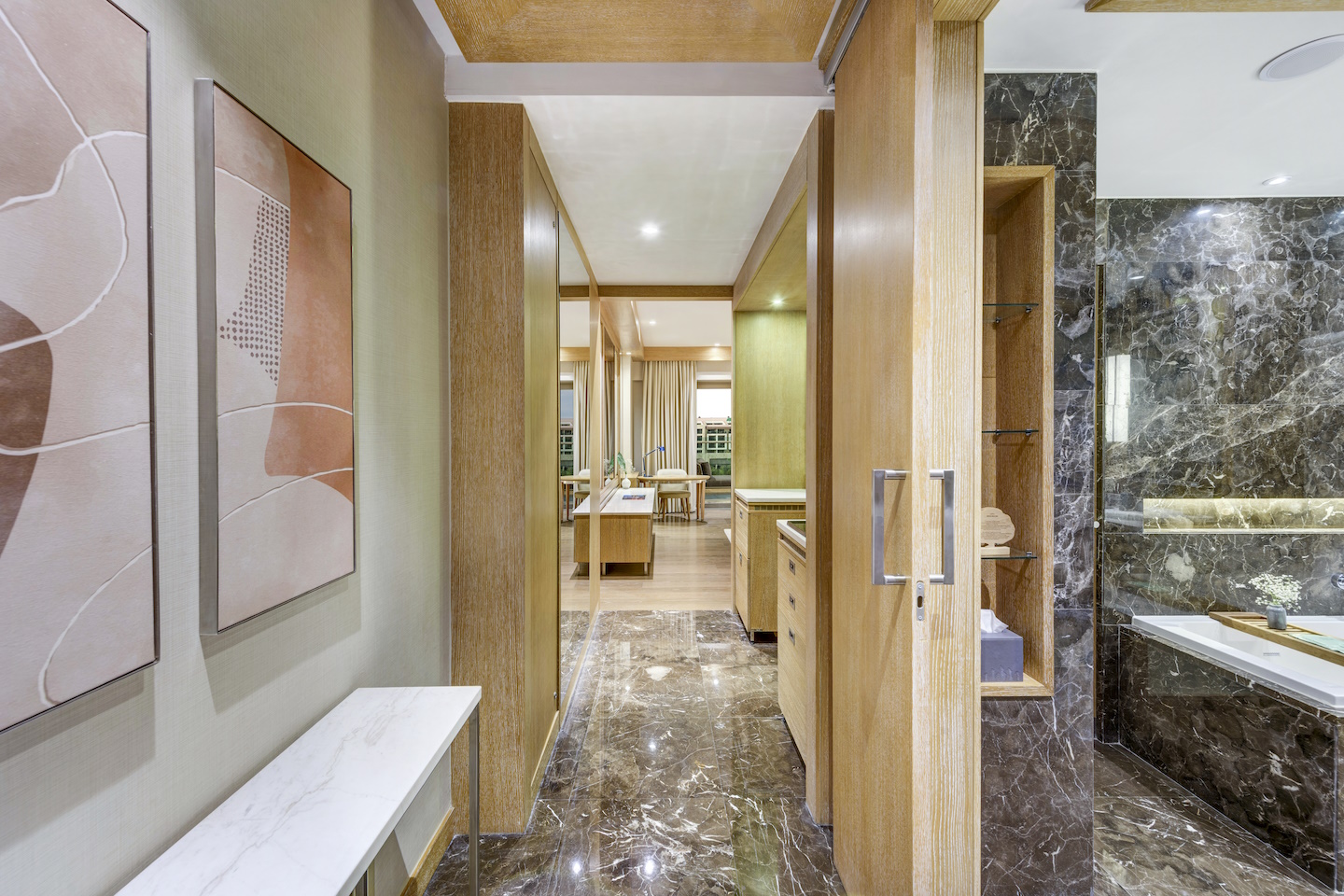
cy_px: 448
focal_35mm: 14
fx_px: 523
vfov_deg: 81.2
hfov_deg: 104.3
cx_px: 672
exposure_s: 2
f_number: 11
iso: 100
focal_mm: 14
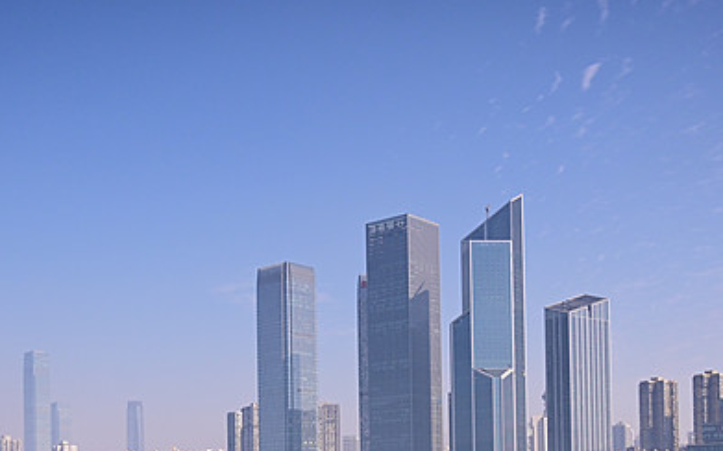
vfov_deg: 24.2
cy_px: 486
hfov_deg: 40.3
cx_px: 338
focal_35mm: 50
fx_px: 985
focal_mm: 24
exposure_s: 1/8000
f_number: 4
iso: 720
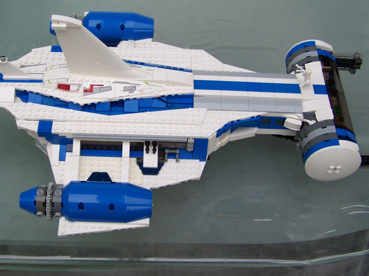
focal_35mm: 58
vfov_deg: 25.2
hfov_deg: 32.9
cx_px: 123
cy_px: 116
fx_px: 618
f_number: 2.8
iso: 64
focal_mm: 6.3
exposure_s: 1/250
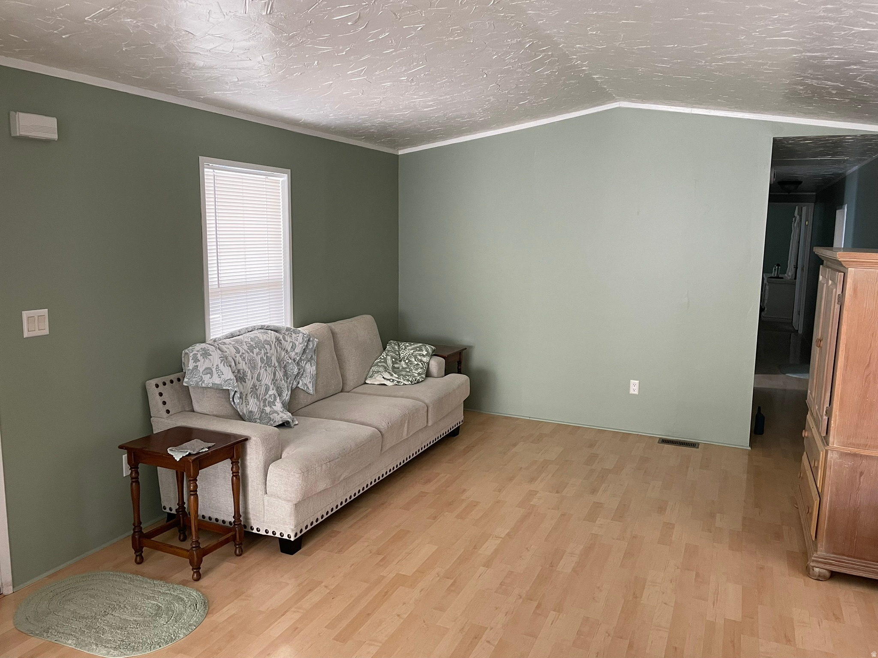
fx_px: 659
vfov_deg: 53.1
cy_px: 329
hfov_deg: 67.3
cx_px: 439
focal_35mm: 26
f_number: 1.6
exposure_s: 1/60
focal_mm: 4.2
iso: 200
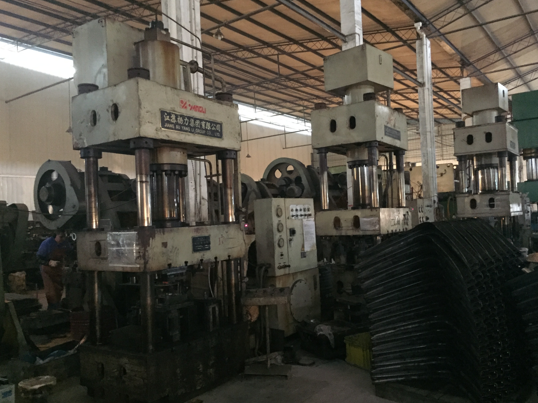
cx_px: 272
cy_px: 203
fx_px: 466
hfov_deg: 60.0
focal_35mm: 30
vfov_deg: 46.8
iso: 1000
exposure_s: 1/17
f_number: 2.2
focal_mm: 4.15
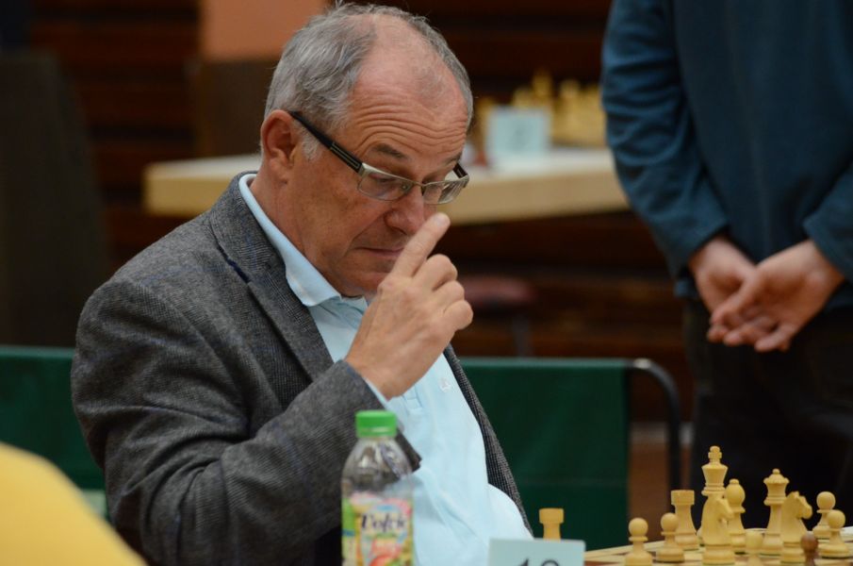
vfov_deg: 3.1
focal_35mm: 435
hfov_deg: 4.7
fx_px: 10289
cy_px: 283
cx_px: 426
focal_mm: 290
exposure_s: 1/125
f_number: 6
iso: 2500
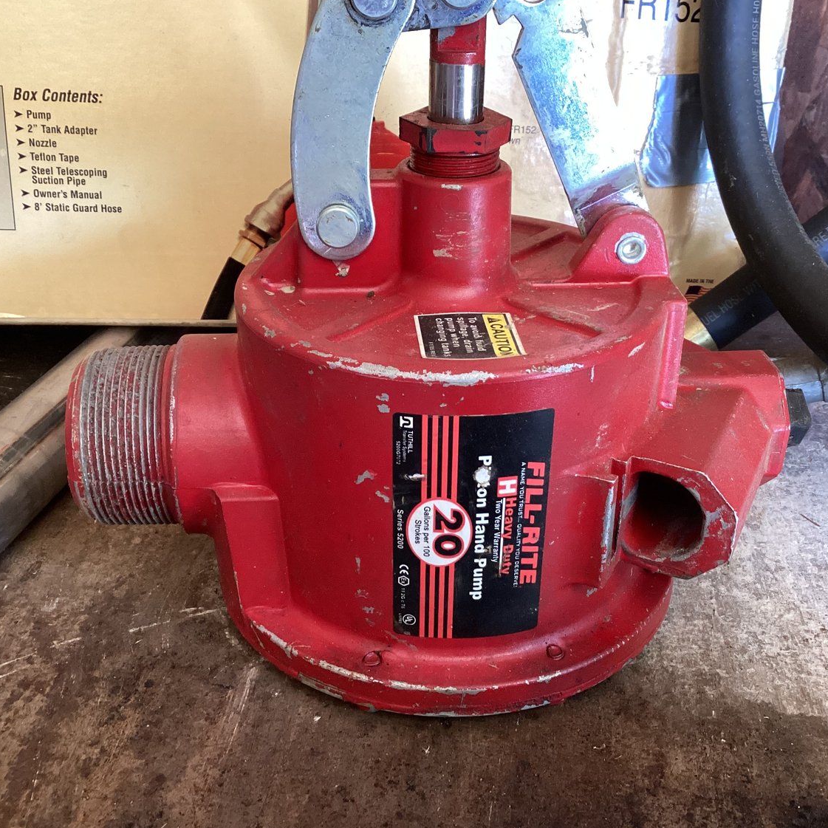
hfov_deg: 44.9
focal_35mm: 37
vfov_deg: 44.9
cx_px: 425
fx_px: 1001
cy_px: 413
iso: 250
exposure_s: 1/50
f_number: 2.4
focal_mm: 3.3
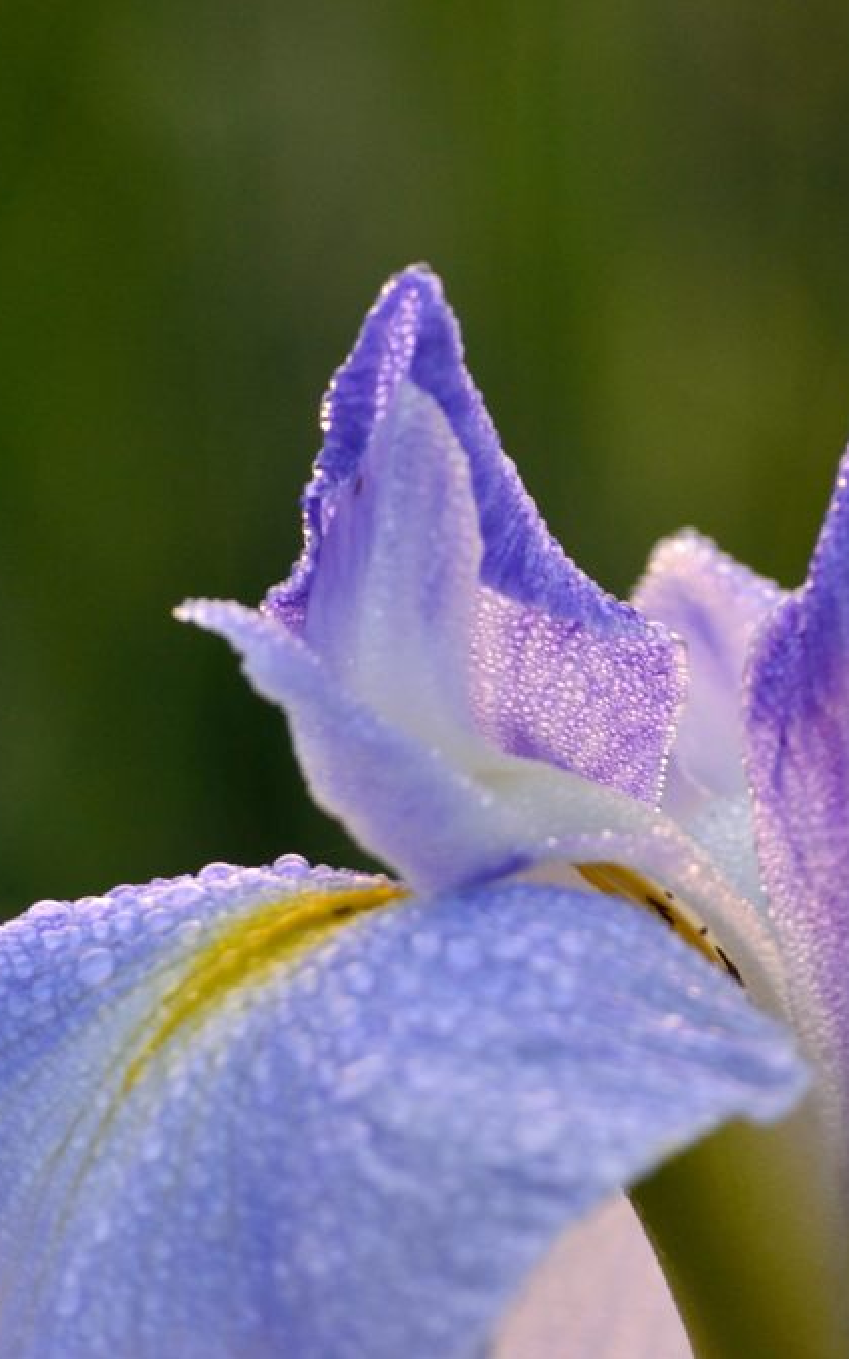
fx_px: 17137
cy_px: 678
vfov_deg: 4.5
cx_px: 646
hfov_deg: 2.8
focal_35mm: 463
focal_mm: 200
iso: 320
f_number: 11
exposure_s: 1/100
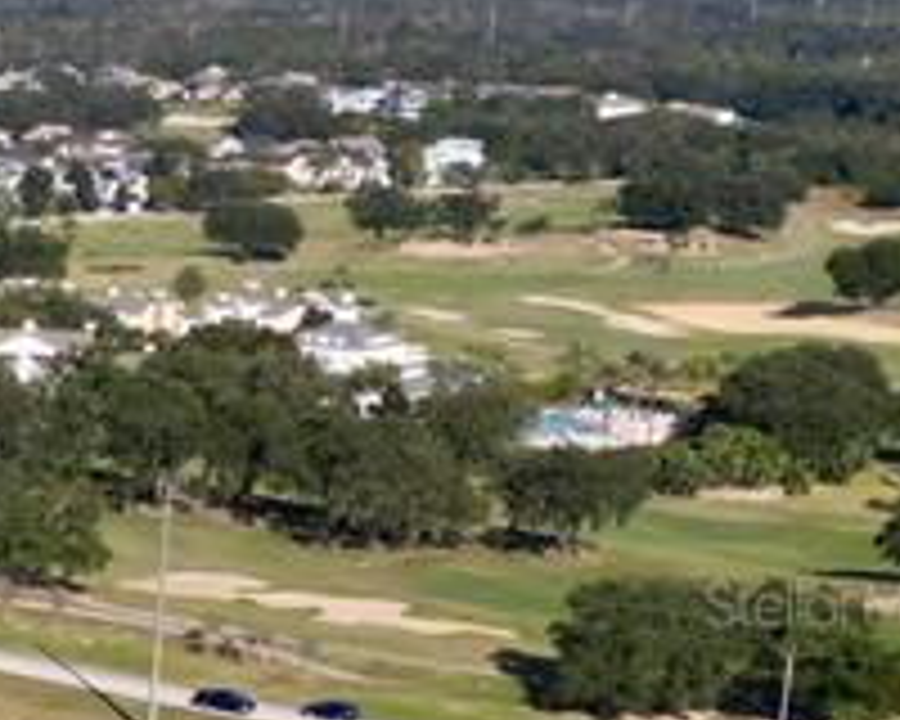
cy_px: 603
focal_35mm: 120
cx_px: -1328
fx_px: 3196
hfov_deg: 12.3
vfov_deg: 12.8
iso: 110
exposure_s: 1/350
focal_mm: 6.72
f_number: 1.7
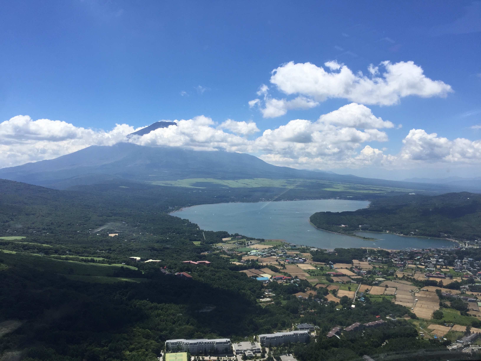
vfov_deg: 48.2
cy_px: 180
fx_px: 403
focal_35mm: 29
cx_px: 240
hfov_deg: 61.7
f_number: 2.2
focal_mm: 4.15
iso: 32
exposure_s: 1/2825
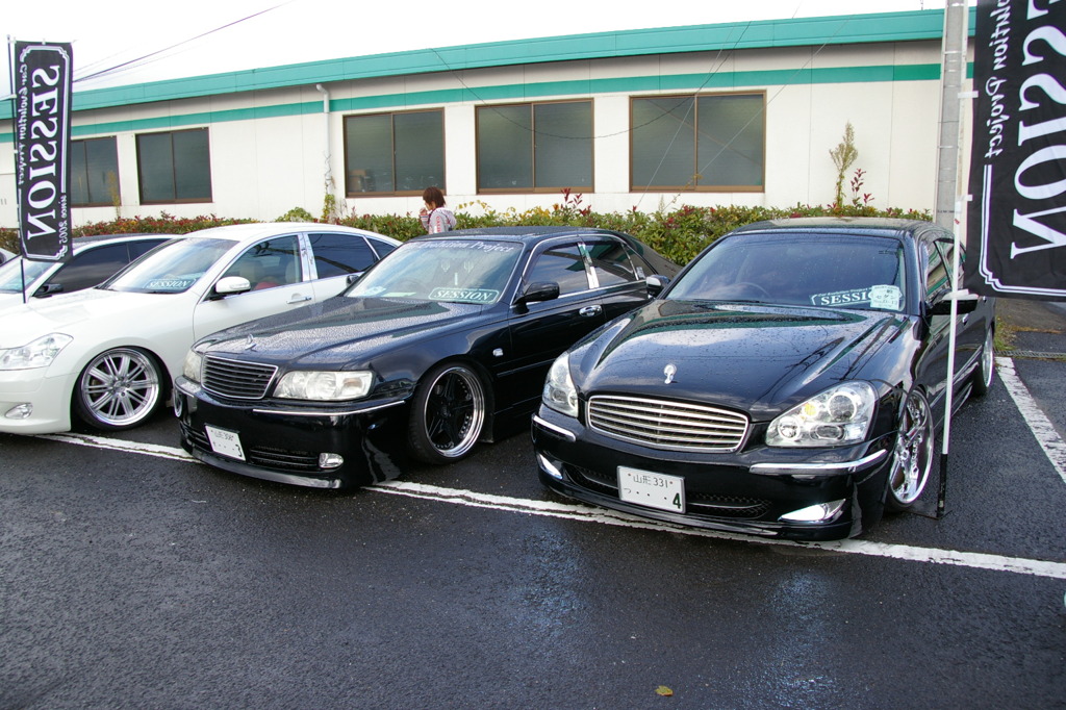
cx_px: 533
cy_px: 355
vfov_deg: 47.9
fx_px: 799
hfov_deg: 67.4
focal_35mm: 27
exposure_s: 1/180
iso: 200
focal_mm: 18
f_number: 6.7
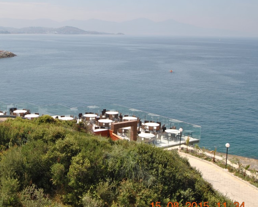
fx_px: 389
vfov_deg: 29.7
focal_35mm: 51
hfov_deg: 36.3
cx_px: 88
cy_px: 96
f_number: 8
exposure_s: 1/250
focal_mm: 24
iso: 100
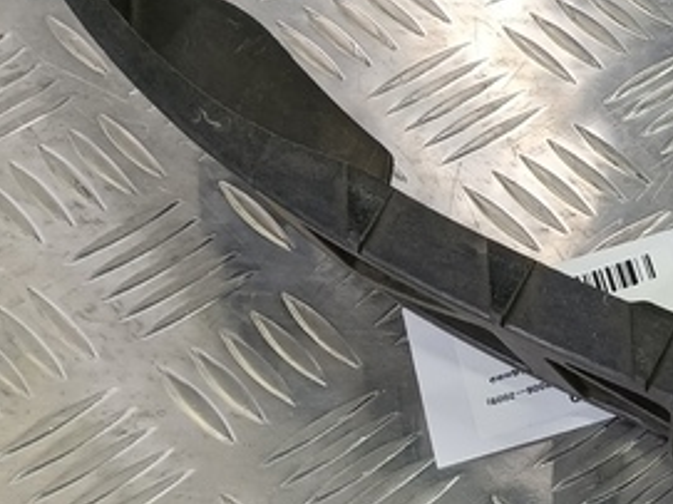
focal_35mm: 87
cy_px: 241
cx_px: 1098
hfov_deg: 18.9
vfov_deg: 17.0
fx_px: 1691
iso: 108
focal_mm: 4.11
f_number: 1.6
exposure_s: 1/50
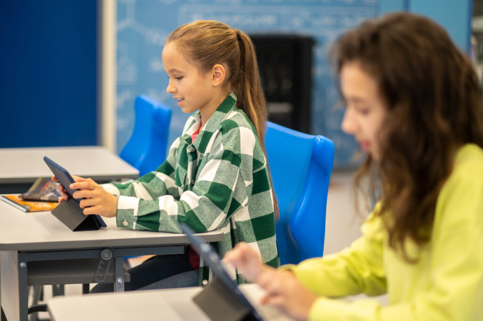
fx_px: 1139
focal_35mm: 85
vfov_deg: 16.0
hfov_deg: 23.9
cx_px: 242
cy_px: 160
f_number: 2
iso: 320
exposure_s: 1/160
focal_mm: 85
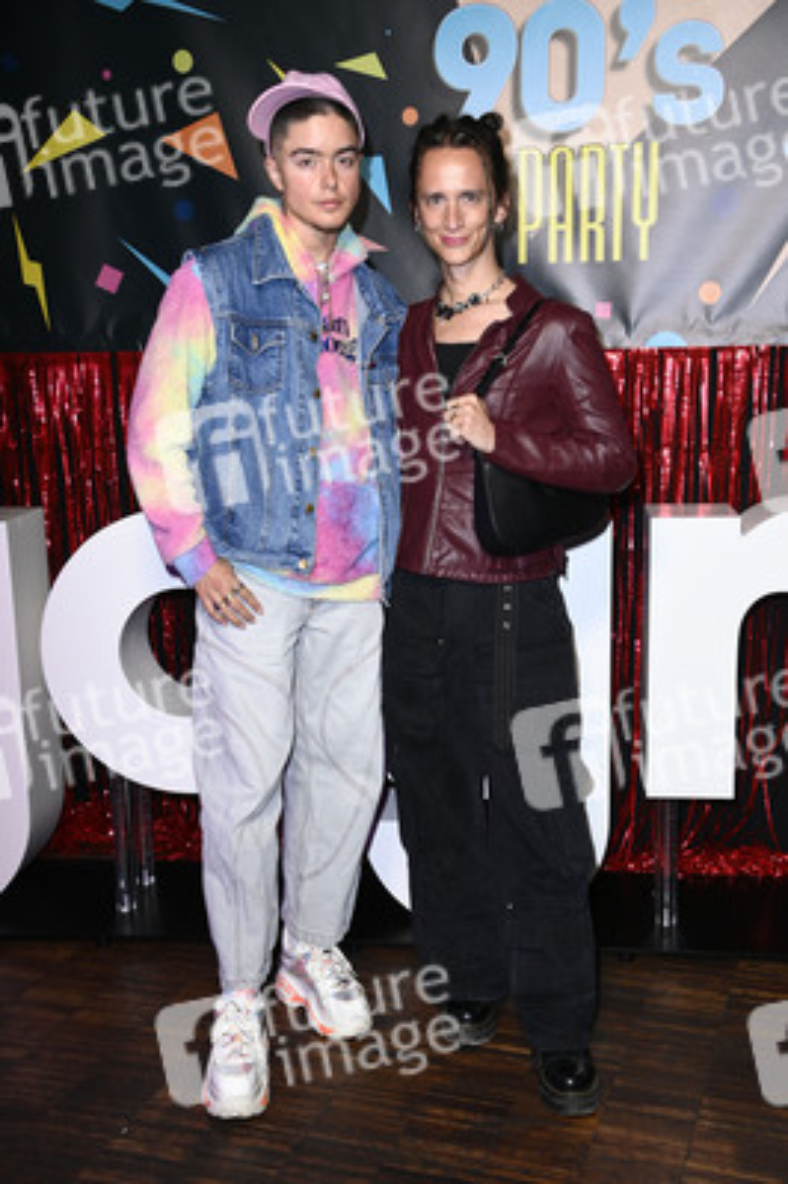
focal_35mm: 44
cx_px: 394
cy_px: 592
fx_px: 1447
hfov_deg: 30.5
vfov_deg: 44.5
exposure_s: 1/250
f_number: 5.6
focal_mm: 44
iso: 2000
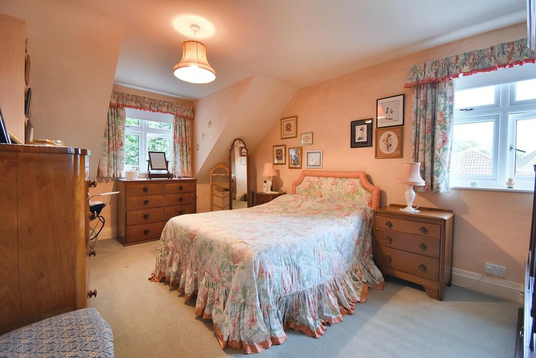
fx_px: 223
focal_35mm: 15
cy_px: 179
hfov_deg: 100.4
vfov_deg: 77.3
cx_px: 268
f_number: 4.5
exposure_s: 1/15
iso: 110
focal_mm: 10
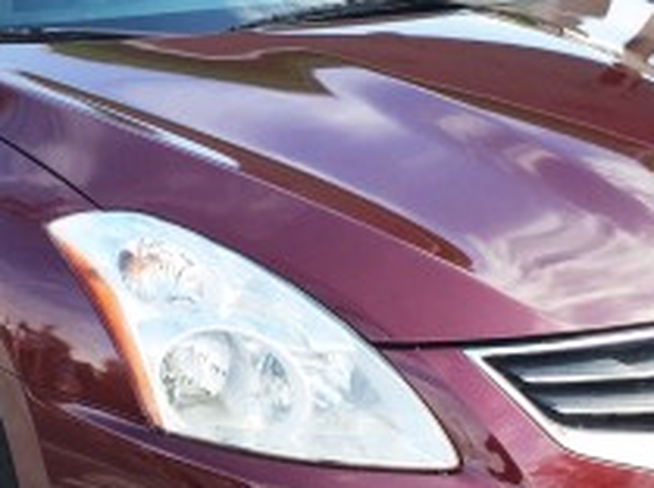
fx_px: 1679
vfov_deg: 16.5
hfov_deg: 21.9
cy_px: 275
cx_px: 191
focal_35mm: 89
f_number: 2.2
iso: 32
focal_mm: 4.15
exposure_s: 1/494
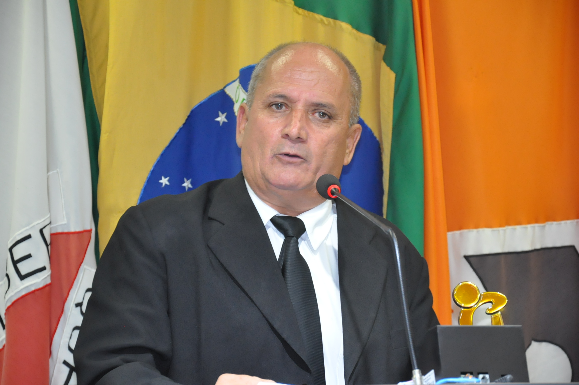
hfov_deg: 14.9
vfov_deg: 9.9
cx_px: 290
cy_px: 192
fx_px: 2217
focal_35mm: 138
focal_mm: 92
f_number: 5.6
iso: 2000
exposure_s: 1/60
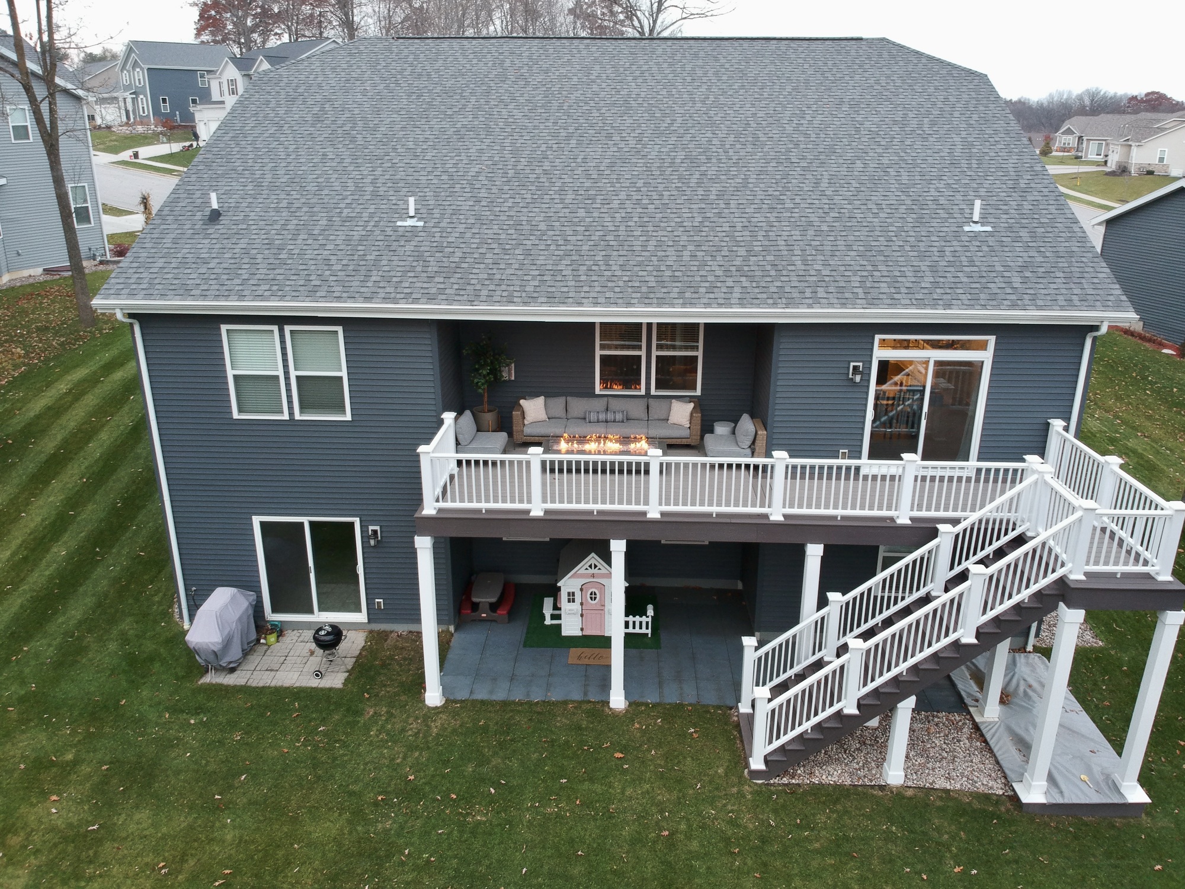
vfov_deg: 54.9
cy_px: 444
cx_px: 592
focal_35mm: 25
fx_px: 856
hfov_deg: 69.4
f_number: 2.6
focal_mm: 4.49
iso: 273
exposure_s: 1/15
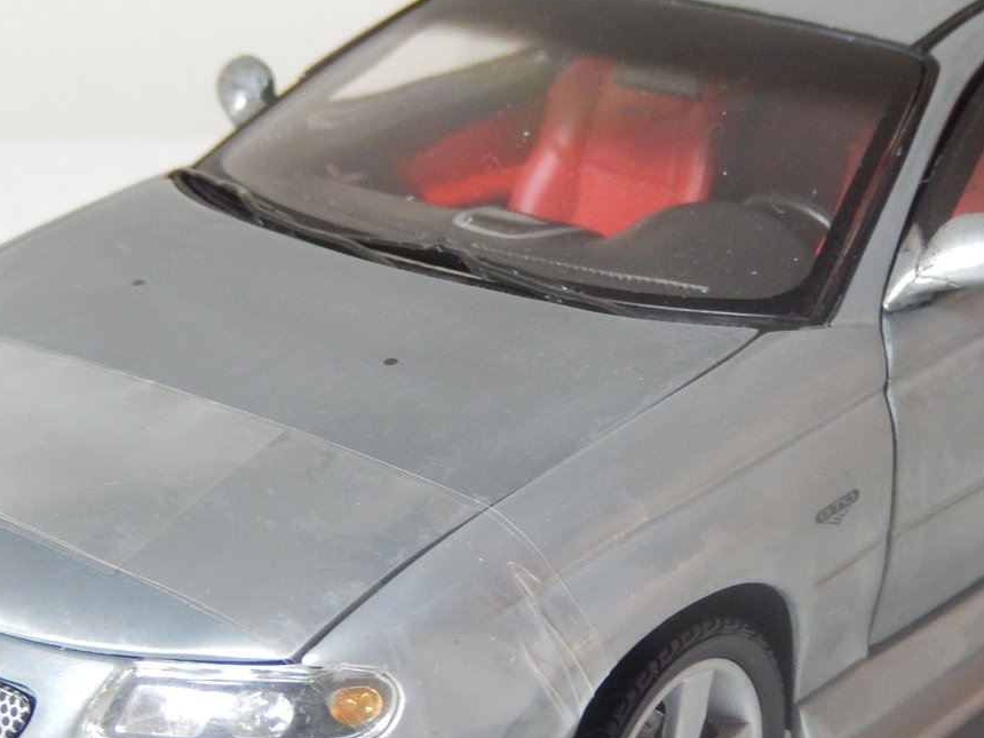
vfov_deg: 16.6
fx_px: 2530
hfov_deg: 22.0
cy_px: 471
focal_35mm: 89
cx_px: 596
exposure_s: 1/20
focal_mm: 9.2
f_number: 4.5
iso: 400
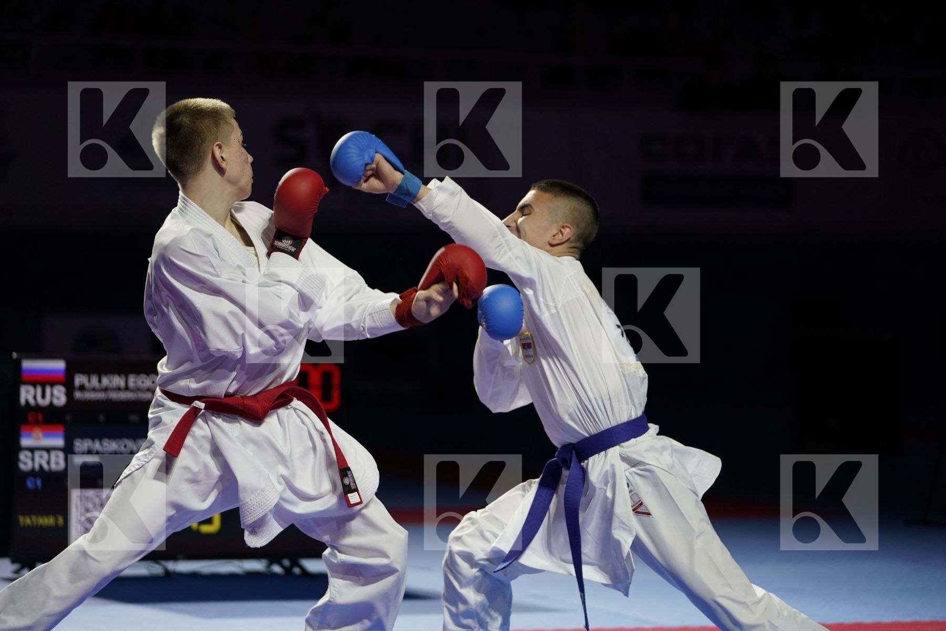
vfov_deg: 10.3
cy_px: 316
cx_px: 473
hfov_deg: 15.4
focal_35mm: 133
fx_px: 3495
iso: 1000
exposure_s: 1/1000
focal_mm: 133
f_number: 2.8
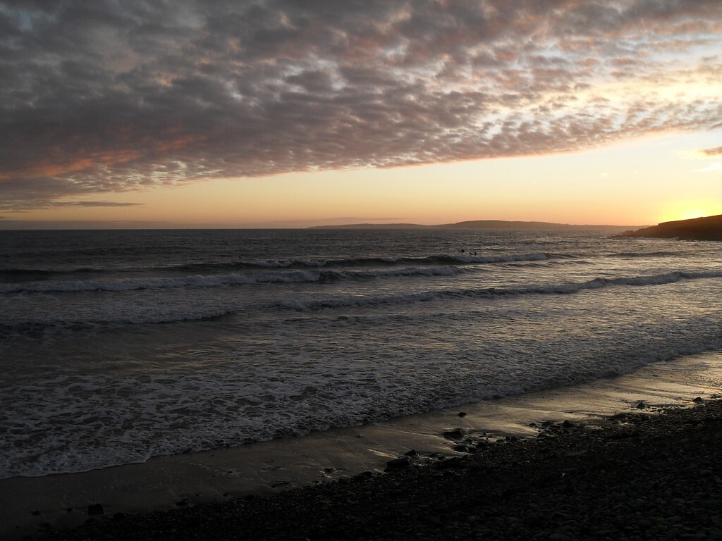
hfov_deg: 52.6
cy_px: 270
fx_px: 730
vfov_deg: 40.7
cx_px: 361
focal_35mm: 35
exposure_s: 1/350
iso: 100
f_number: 2.8
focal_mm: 6.2
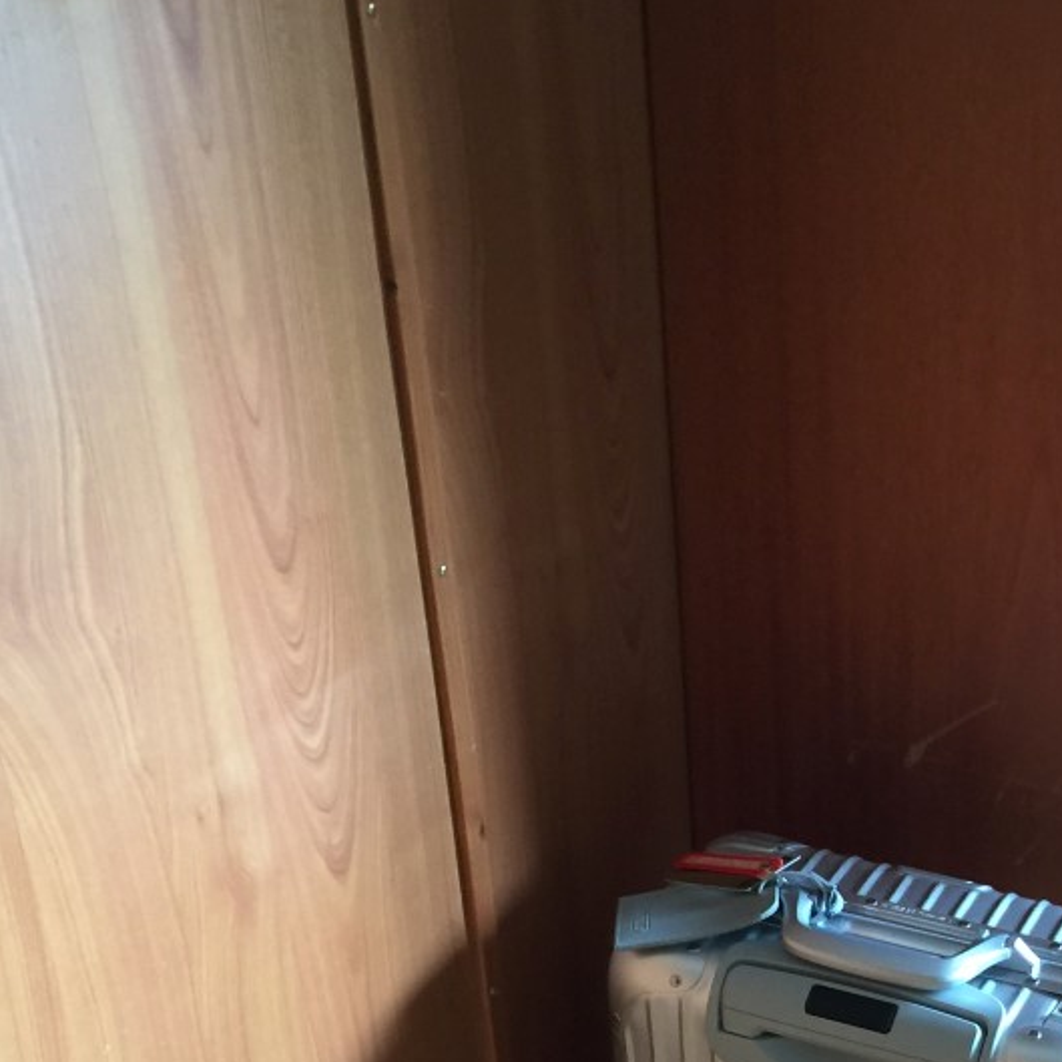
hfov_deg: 26.6
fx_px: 2152
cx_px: 992
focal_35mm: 62
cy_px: 913
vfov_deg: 26.9
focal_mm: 4.15
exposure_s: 1/10
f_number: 2.2
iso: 100
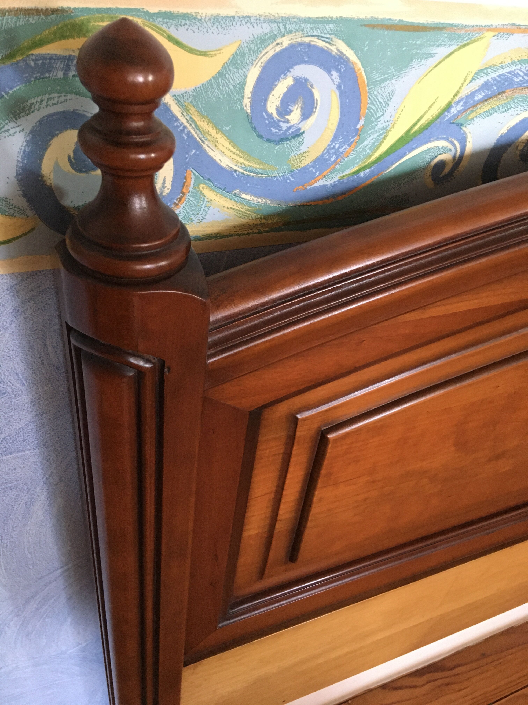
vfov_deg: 61.7
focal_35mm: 29
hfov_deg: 48.2
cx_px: 264
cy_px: 352
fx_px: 590
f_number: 2.2
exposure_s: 1/17
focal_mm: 4.15
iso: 200
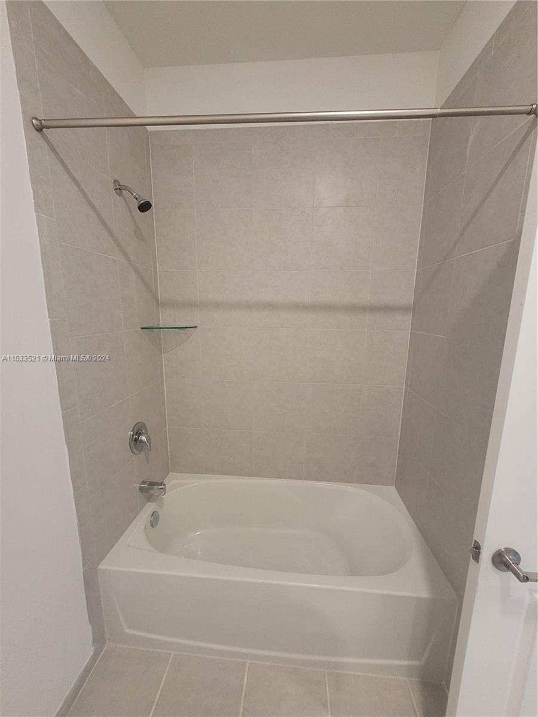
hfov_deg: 89.9
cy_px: 358
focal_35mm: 13
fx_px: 269
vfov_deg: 106.2
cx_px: 269
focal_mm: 1.74
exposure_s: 1/60
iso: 400
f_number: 2.2
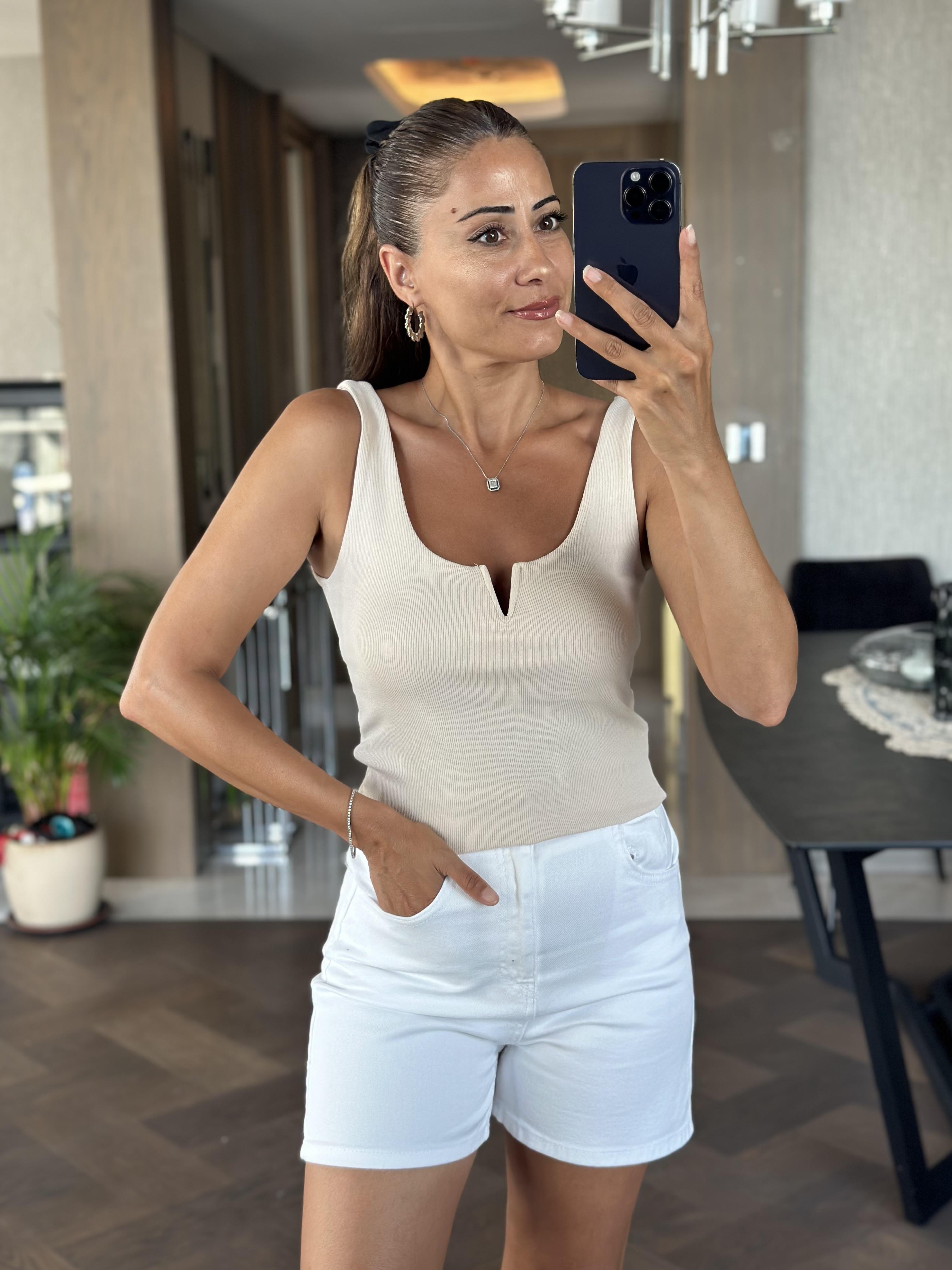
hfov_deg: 29.7
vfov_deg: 38.9
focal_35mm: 49
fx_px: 1797
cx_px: 485
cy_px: 636
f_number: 1.78
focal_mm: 6.86
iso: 125
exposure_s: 1/86
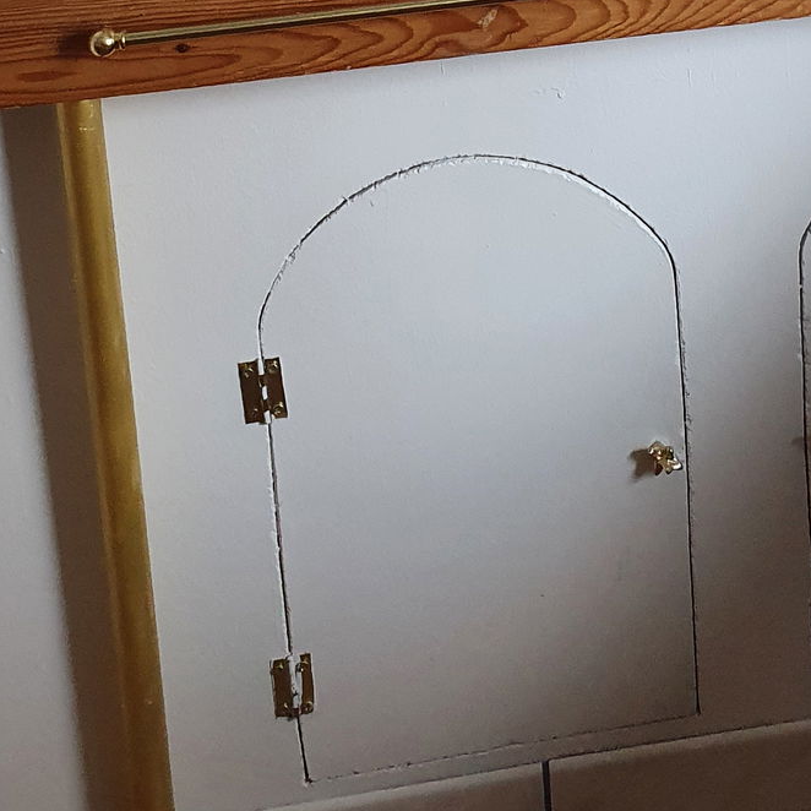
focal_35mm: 74
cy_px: -488
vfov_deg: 19.5
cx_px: 704
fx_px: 1961
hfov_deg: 22.9
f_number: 2.4
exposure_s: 1/120
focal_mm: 4.32
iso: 320
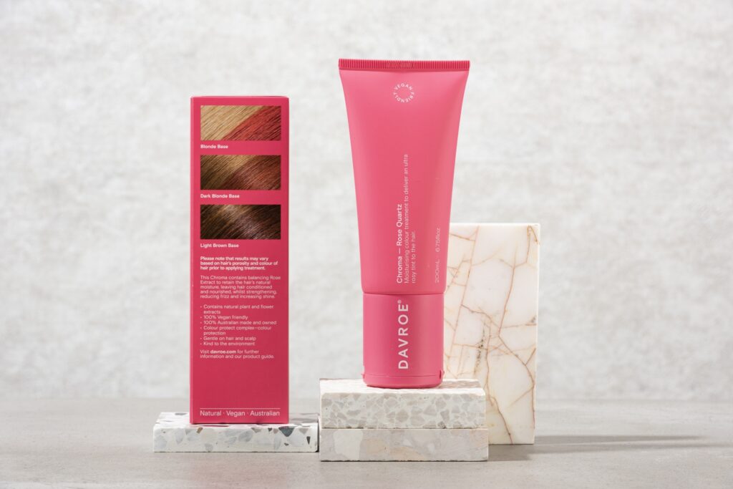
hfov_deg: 10.3
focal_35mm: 200
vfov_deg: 6.9
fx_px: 4073
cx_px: 366
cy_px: 244
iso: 160
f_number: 20
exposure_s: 1/160
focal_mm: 200
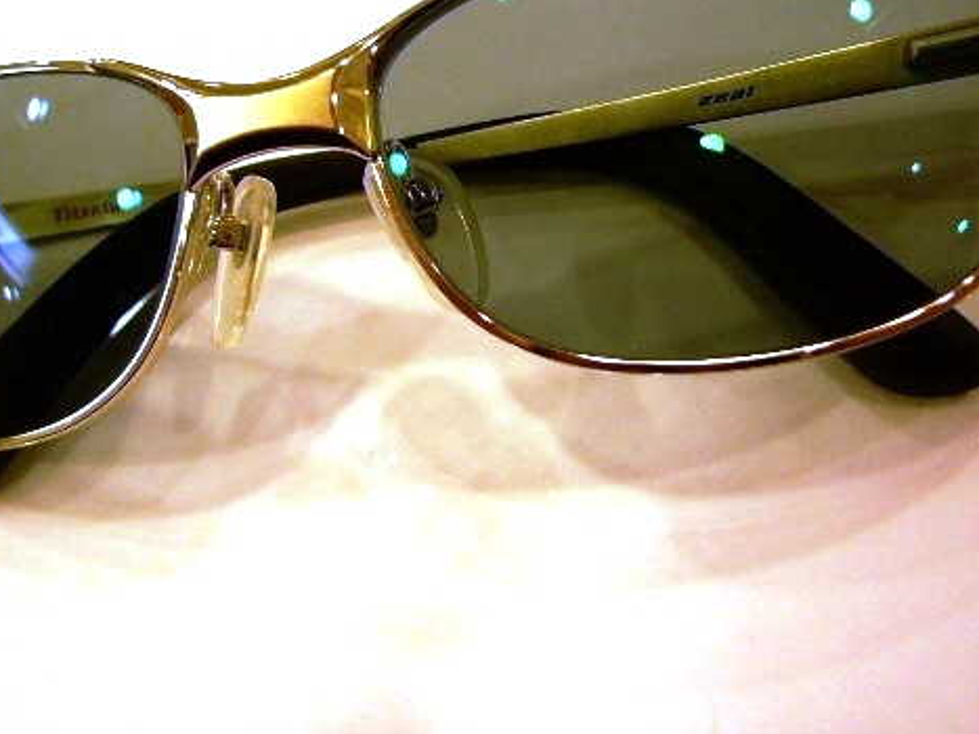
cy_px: 250
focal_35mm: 48
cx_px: 444
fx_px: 1357
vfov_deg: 30.1
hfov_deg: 39.6
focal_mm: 5.8
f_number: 2.8
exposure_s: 1/25
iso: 200
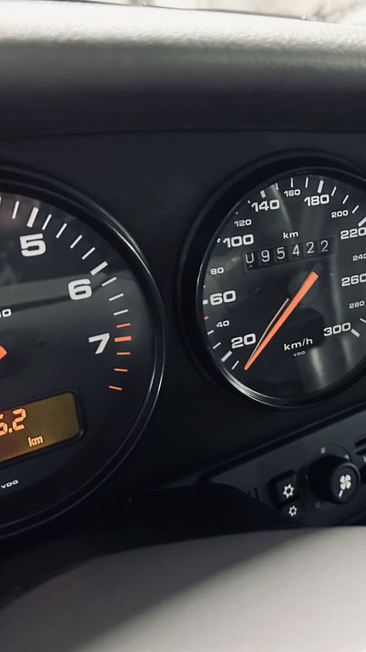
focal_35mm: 35
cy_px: 326
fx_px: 604
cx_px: 312
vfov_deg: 56.6
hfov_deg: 32.4
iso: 800
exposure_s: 1/25
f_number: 1.78
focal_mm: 6.86
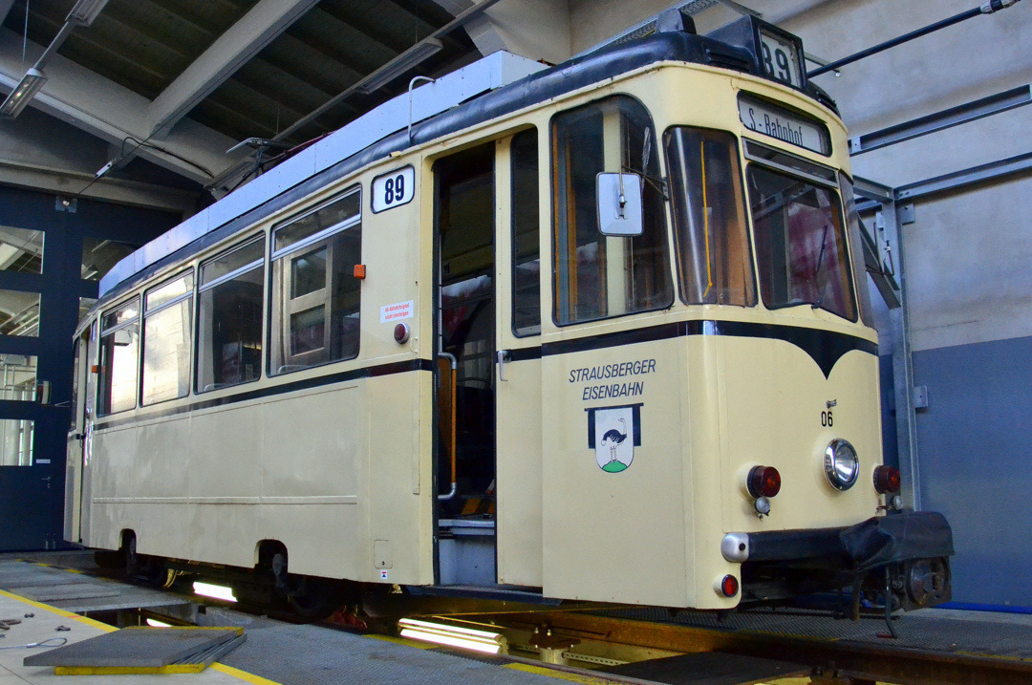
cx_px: 567
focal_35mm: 30
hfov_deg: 61.9
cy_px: 330
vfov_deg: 43.5
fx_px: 859
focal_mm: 18
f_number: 3.5
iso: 2800
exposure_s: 1/500
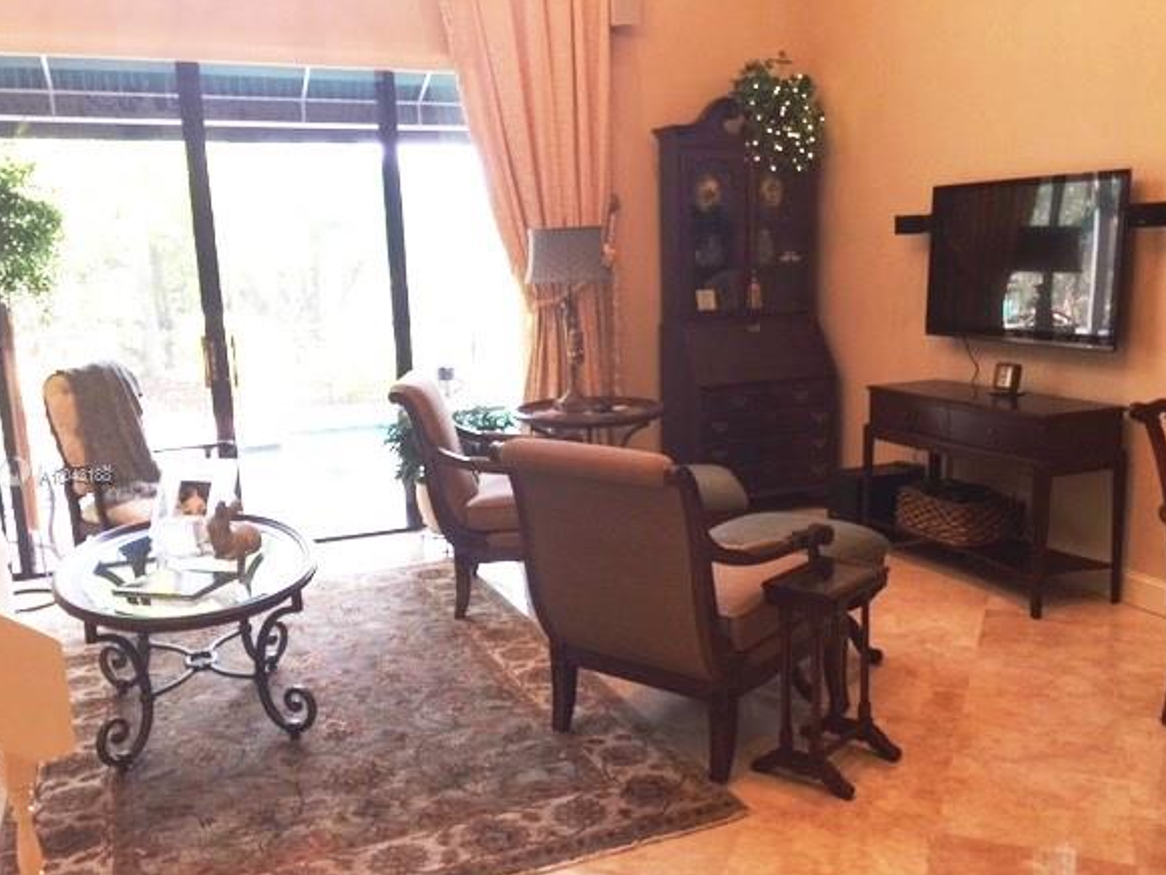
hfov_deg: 56.7
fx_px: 1078
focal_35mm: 32
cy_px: 477
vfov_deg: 44.1
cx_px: 631
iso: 40
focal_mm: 4.15
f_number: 2.2
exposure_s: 1/15
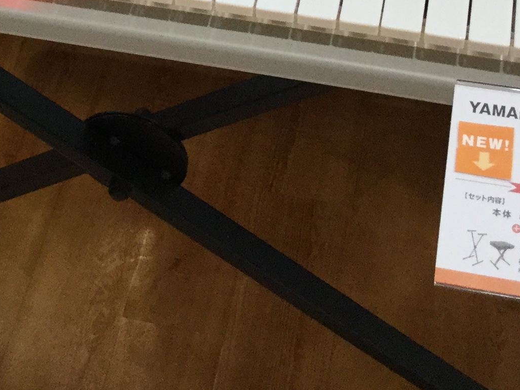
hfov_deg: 19.9
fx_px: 1472
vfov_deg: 14.3
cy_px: -152
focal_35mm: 98
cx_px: 122
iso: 40
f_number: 2.4
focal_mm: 3.3
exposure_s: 1/30
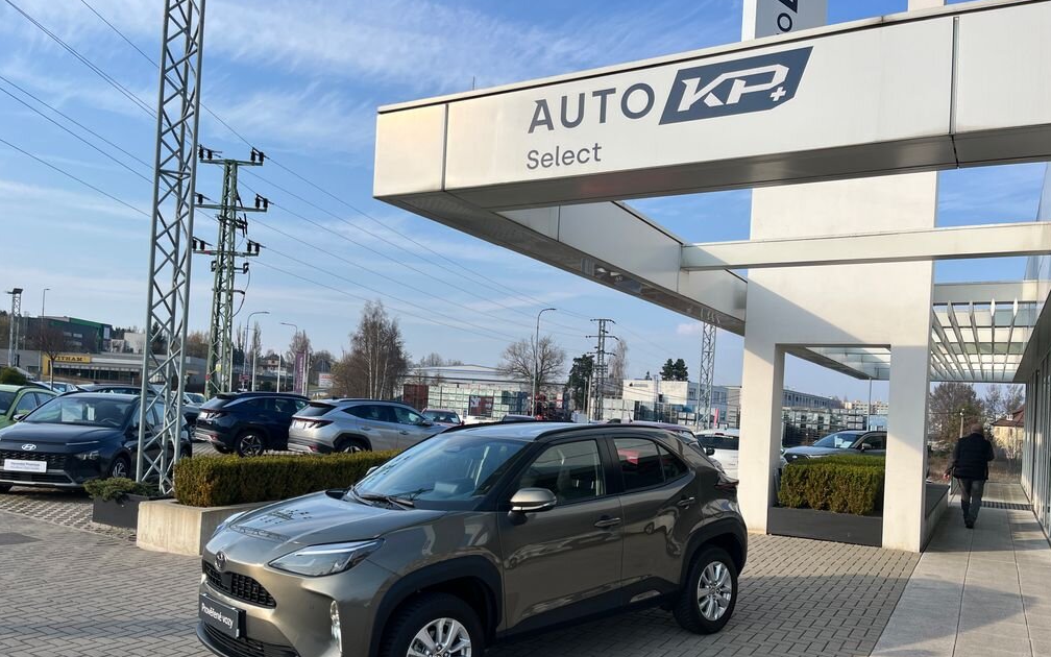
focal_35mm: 28
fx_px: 802
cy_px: 392
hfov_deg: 66.5
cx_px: 531
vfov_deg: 44.3
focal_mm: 5.1
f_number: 1.6
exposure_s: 1/1372
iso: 50
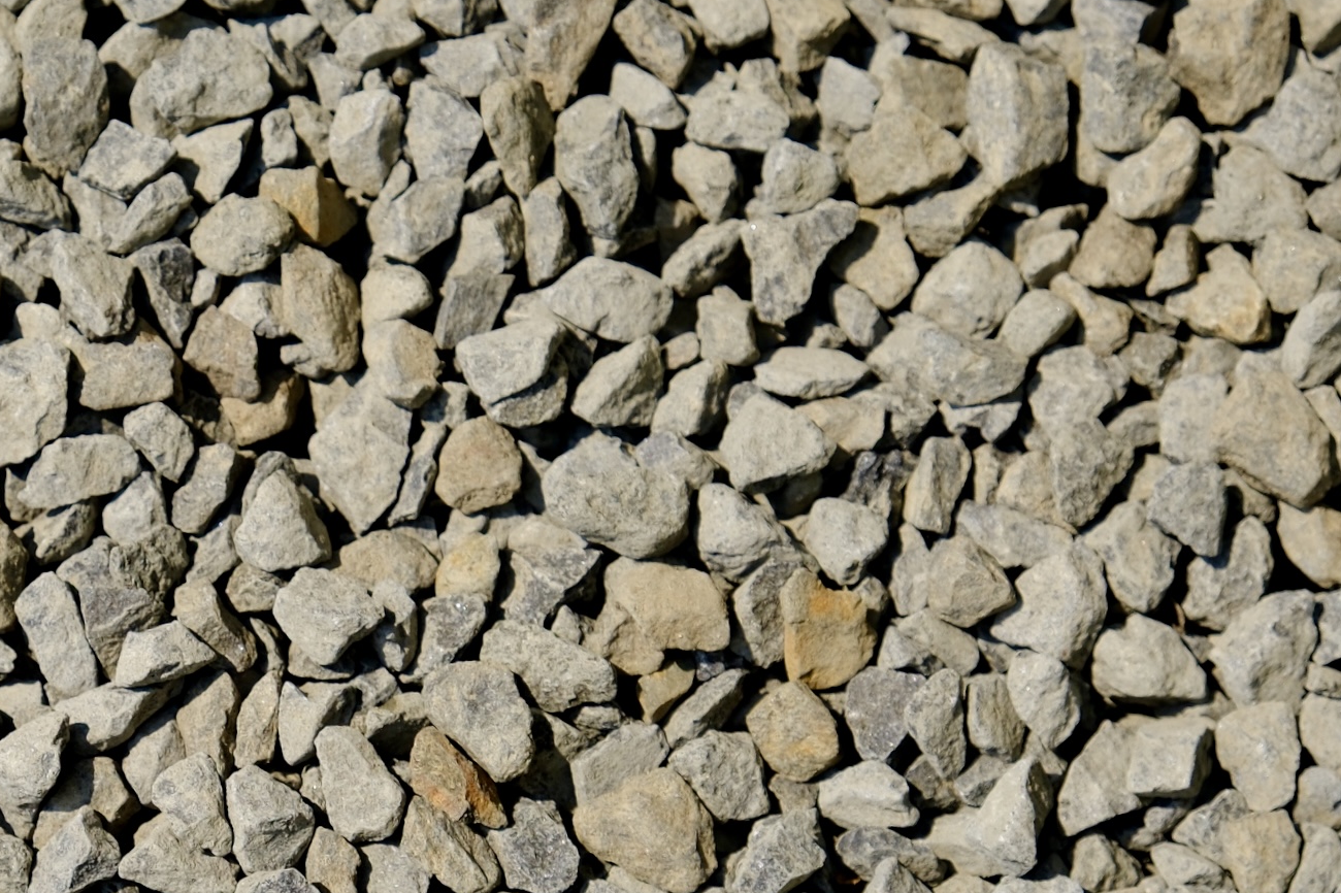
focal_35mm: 94
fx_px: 3500
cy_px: 817
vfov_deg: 14.4
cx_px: 122
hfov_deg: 21.2
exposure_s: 1/640
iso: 160
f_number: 5.6
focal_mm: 32.9
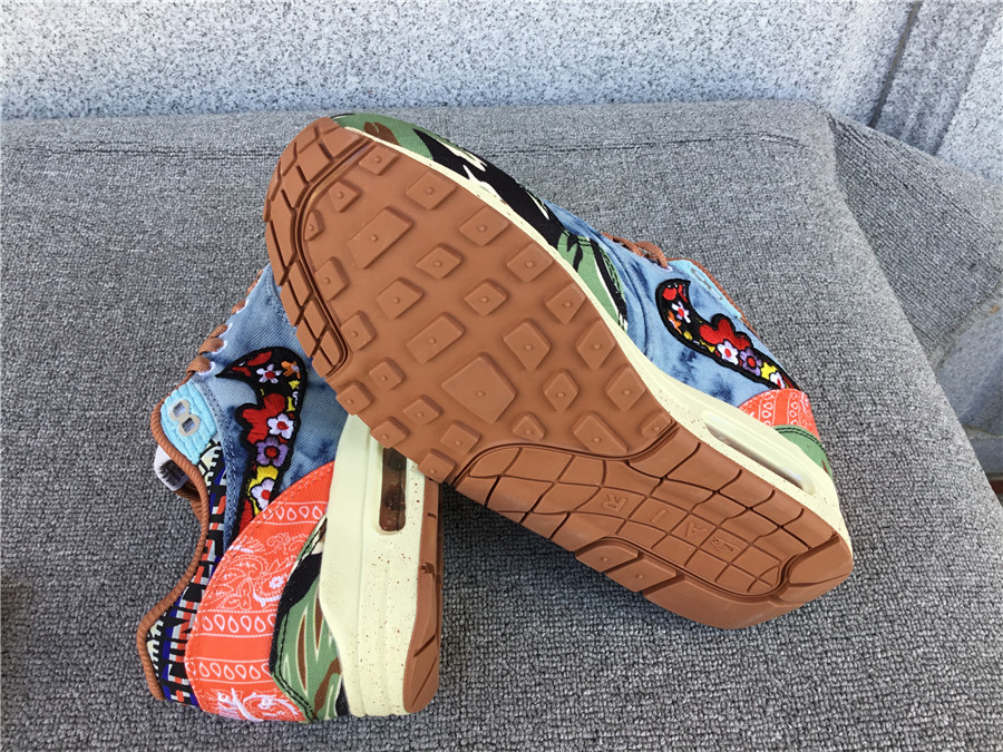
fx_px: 898
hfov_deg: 58.4
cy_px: 376
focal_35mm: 31
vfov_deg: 45.4
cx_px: 502
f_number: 2.4
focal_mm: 3.3
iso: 25
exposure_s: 1/100
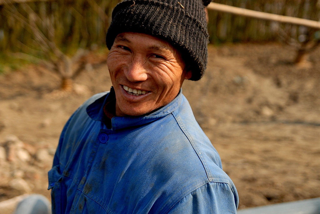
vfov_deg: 28.1
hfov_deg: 41.1
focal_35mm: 48
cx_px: 160
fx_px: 427
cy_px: 107
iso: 200
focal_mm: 32
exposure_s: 1/1250
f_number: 3.5
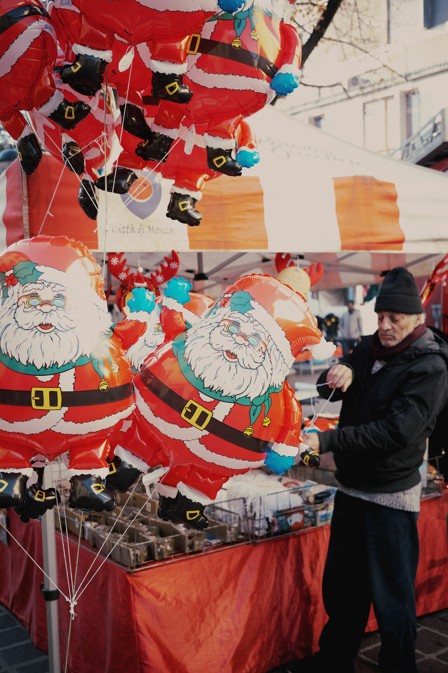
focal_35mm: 40
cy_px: 336
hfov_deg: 33.4
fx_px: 747
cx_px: 224
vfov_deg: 48.5
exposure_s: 1/640
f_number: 2.8
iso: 2000
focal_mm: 26
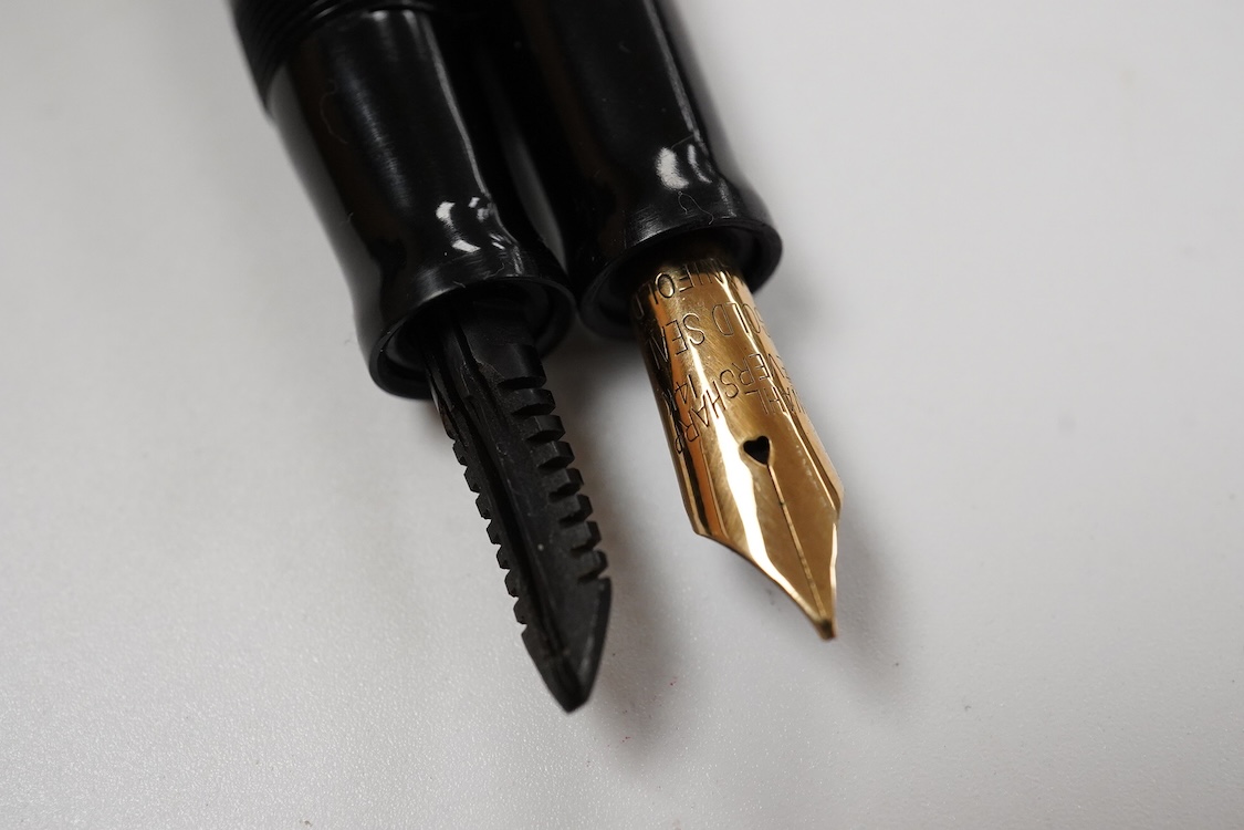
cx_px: 622
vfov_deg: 29.9
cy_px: 415
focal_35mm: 45
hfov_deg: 43.6
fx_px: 1555
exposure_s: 1/200
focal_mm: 30
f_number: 13
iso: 2500
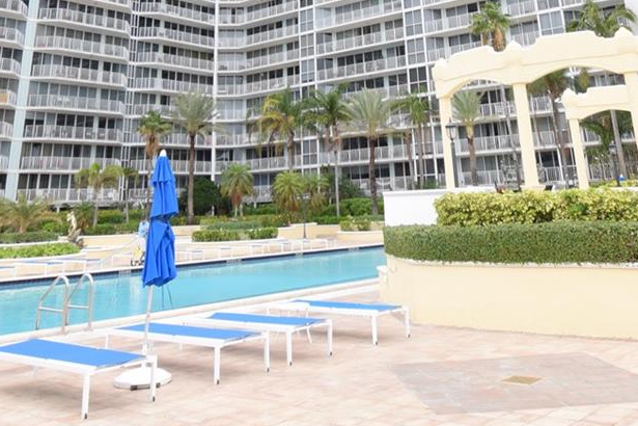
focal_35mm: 39
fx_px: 691
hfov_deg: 49.6
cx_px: 321
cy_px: -84
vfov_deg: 29.5
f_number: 8
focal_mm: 10
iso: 280
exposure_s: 1/250
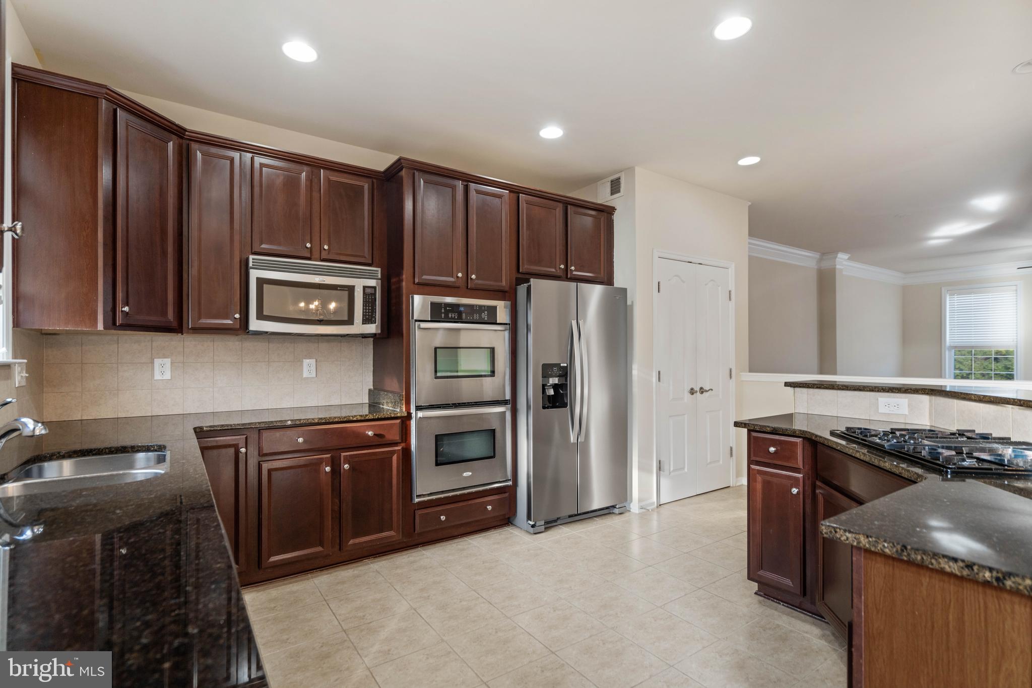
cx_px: 516
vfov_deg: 70.4
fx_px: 487
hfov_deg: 93.3
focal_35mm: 17
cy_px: 344
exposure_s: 1/125
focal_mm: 17
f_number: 4
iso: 320
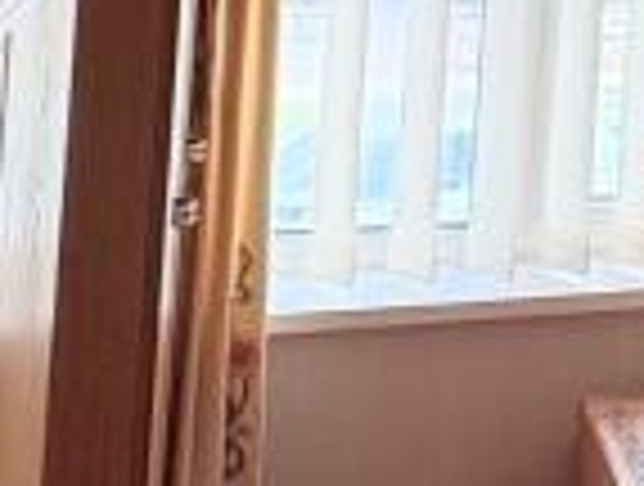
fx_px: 1865
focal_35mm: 100
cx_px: 1396
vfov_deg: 14.2
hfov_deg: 14.9
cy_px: -162
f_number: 2.2
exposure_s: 1/159
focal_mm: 2.22
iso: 50
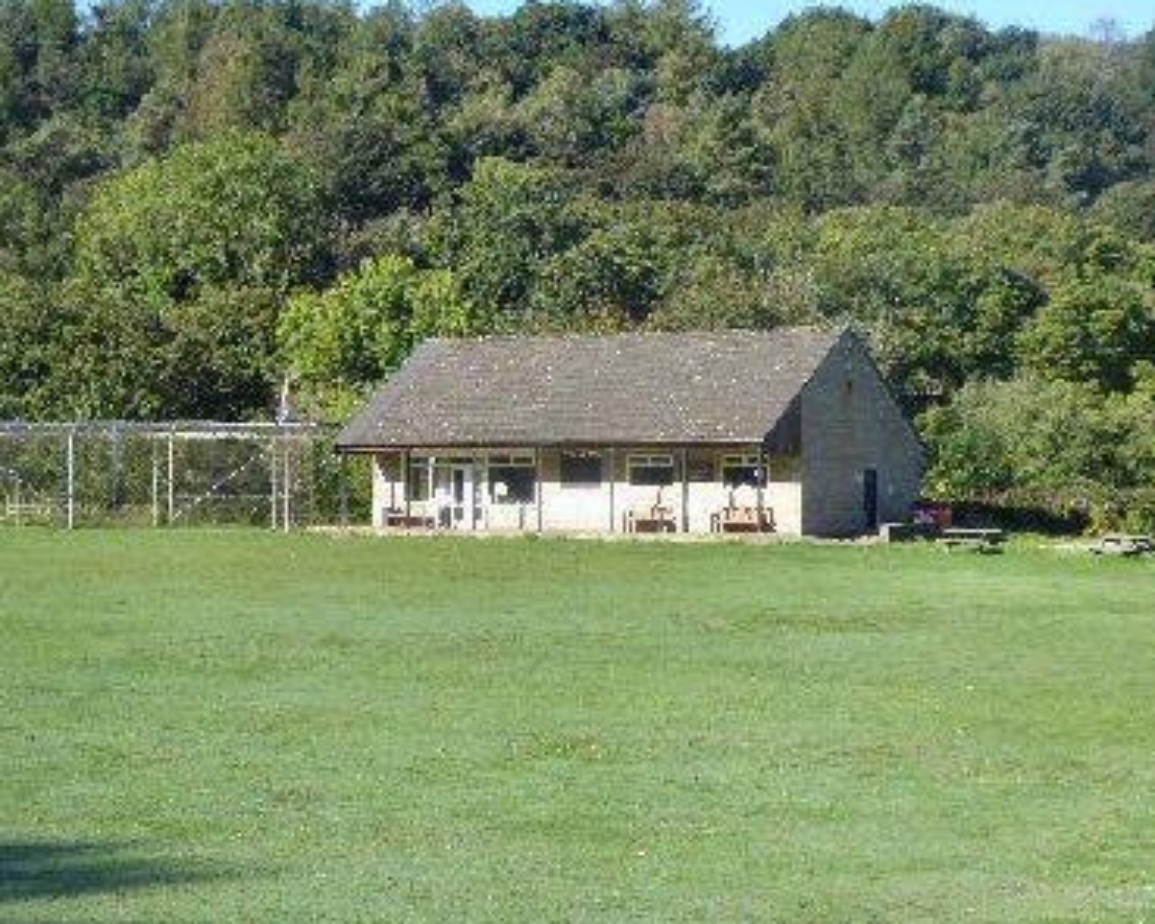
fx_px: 2529
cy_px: 464
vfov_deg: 20.7
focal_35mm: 74
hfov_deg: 25.7
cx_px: 576
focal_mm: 12.5
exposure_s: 1/250
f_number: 4.5
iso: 80
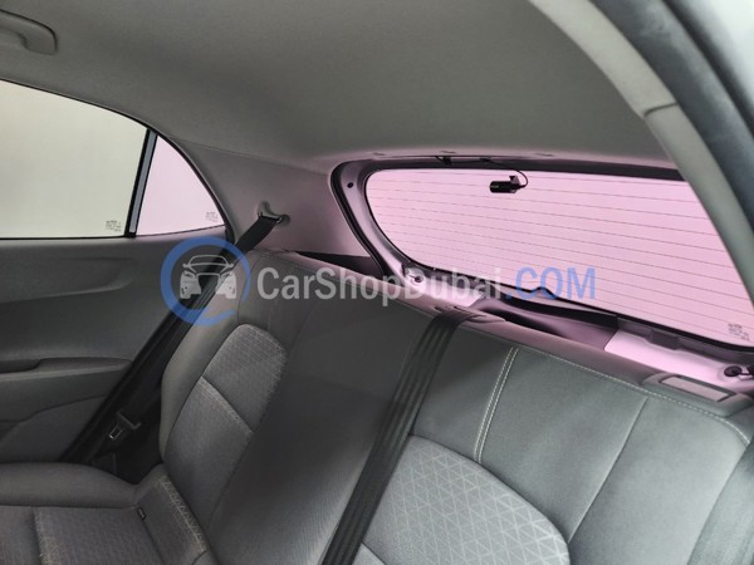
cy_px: 282
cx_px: 377
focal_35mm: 23
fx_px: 501
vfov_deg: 58.9
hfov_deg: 73.9
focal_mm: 5.4
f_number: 1.8
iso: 250
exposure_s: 1/120
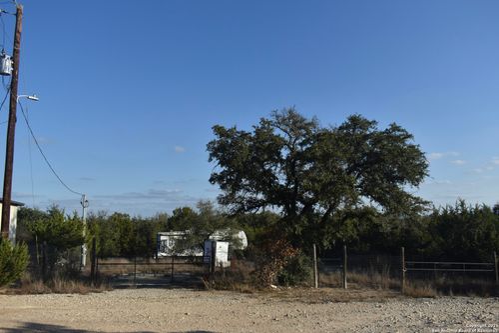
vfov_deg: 47.9
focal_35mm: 27
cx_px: 250
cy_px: 166
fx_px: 374
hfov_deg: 67.4
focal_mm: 18
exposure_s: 1/2000
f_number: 5.6
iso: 280
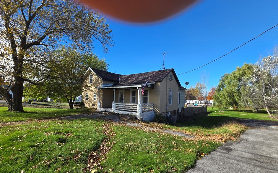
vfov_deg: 74.2
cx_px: 133
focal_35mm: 15
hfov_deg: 101.4
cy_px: 101
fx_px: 114
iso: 50
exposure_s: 1/1269
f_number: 2.2
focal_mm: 2.2
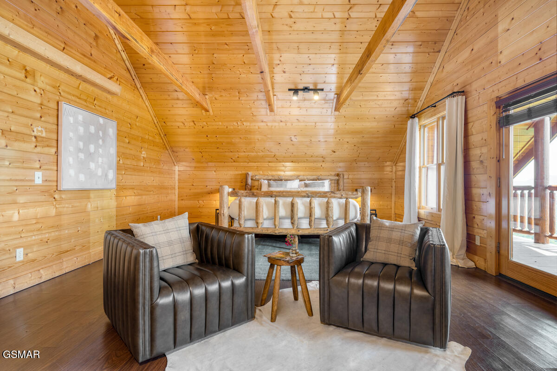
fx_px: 278
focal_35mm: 18
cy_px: 186
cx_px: 278
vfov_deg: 67.4
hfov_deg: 90.0
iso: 200
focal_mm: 18
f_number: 8
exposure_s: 1/20
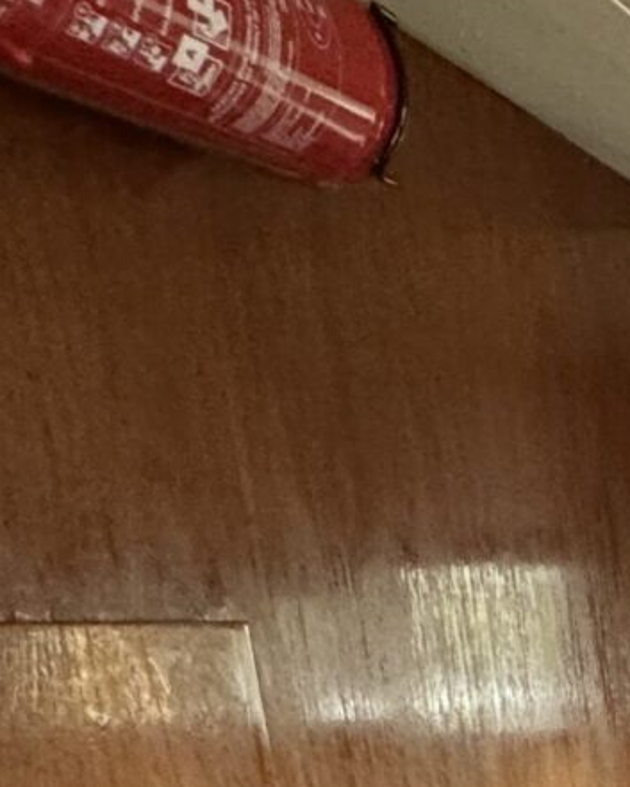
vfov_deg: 26.5
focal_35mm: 62
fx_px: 1445
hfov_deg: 16.2
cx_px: 1383
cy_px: 980
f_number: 2.2
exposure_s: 1/60
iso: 500
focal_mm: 2.22
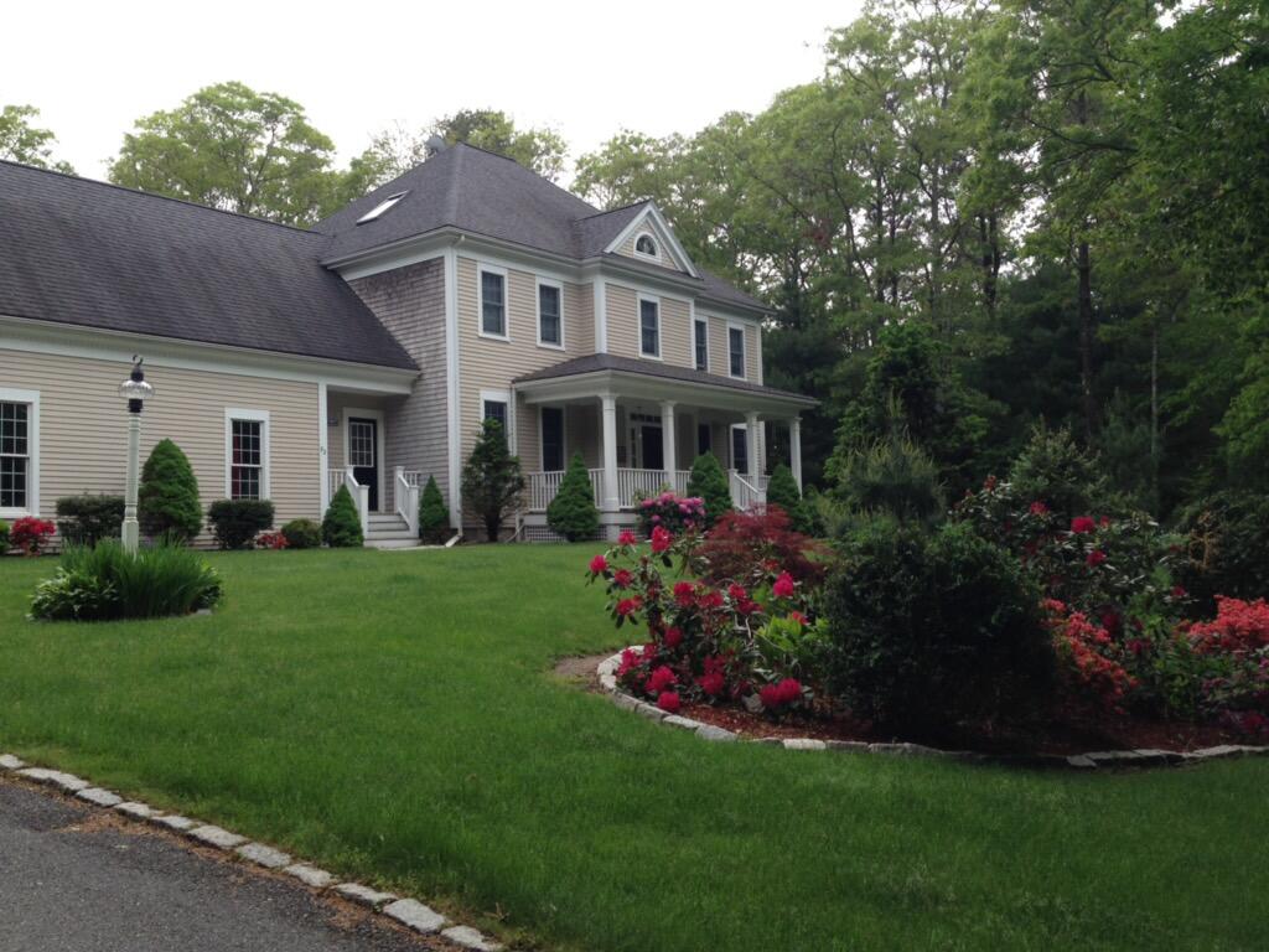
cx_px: 634
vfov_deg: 42.9
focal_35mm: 33
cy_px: 476
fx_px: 1210
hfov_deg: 55.4
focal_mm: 4.13
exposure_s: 1/602
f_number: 2.4
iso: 50
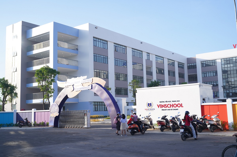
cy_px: 78
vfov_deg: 33.3
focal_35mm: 40
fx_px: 263
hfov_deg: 48.5
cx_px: 118
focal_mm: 40
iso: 200
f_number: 4.5
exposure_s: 1/500
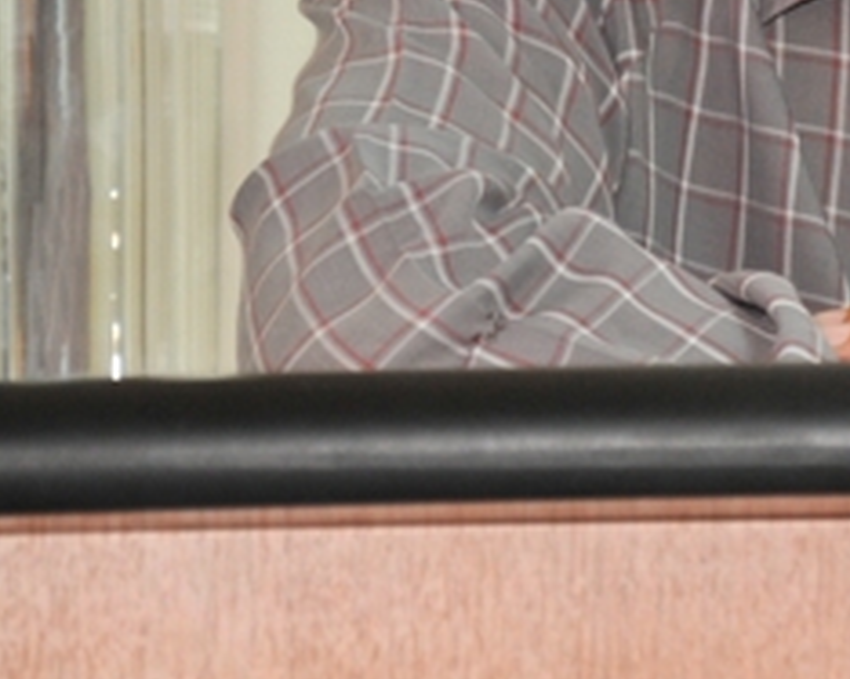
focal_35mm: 505
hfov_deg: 3.8
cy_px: -252
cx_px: 1159
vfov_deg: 3.1
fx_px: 12689
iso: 640
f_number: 5.6
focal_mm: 105
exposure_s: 1/125
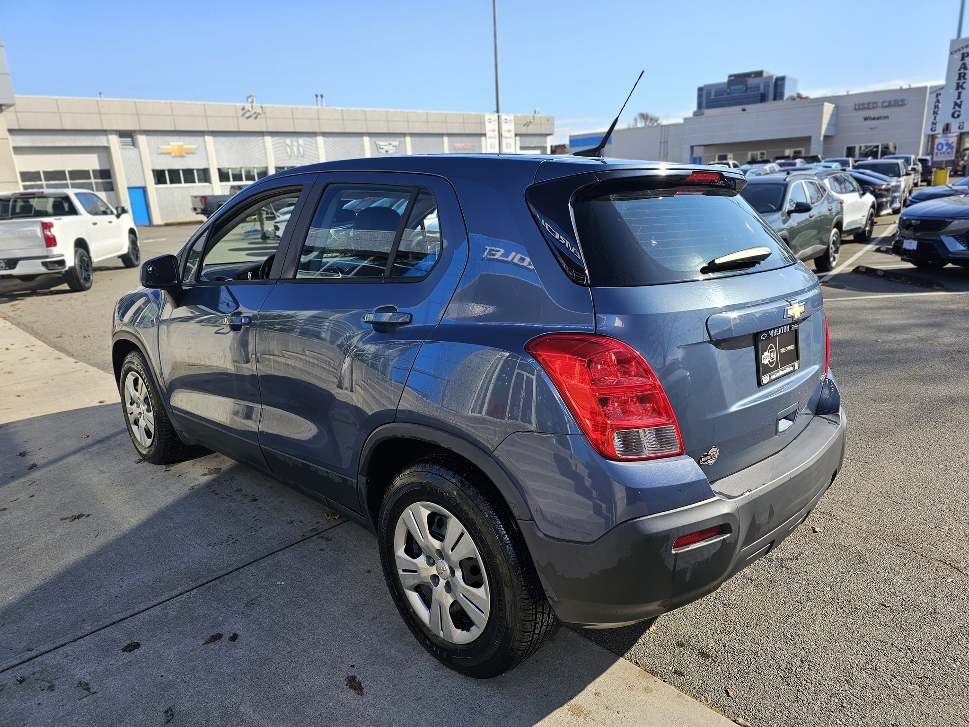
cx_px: 484
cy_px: 364
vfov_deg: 58.9
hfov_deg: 73.9
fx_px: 644
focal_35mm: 23
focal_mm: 6.3
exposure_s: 1/370
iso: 10
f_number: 1.7
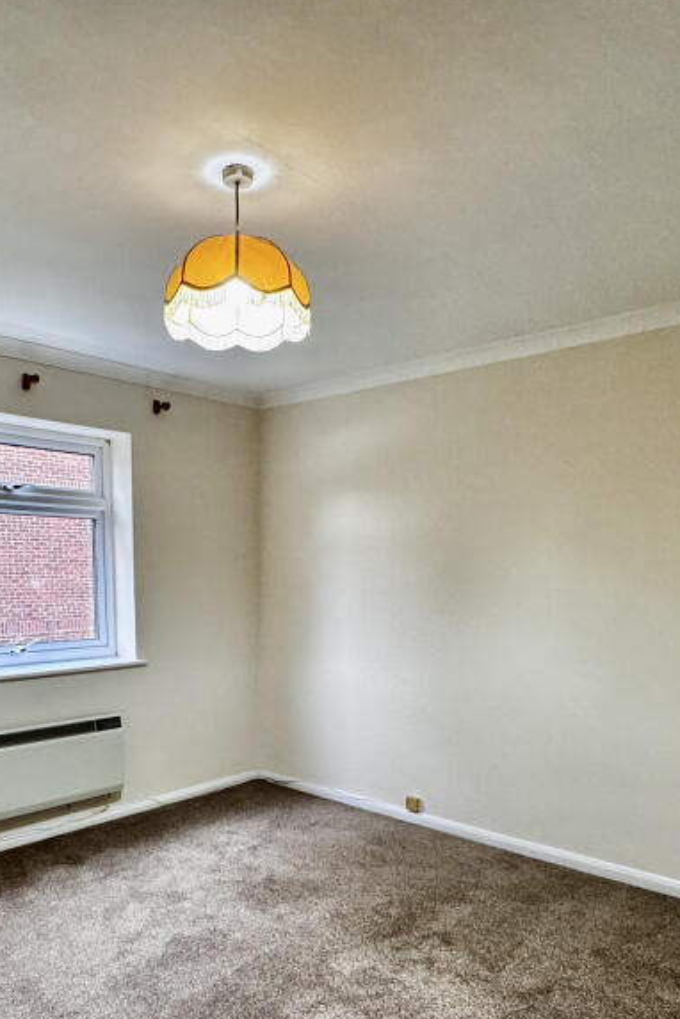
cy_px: 674
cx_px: 246
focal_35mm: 26
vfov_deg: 67.6
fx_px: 737
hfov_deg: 49.0
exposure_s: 1/50
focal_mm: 2.22
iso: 320
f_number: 2.2
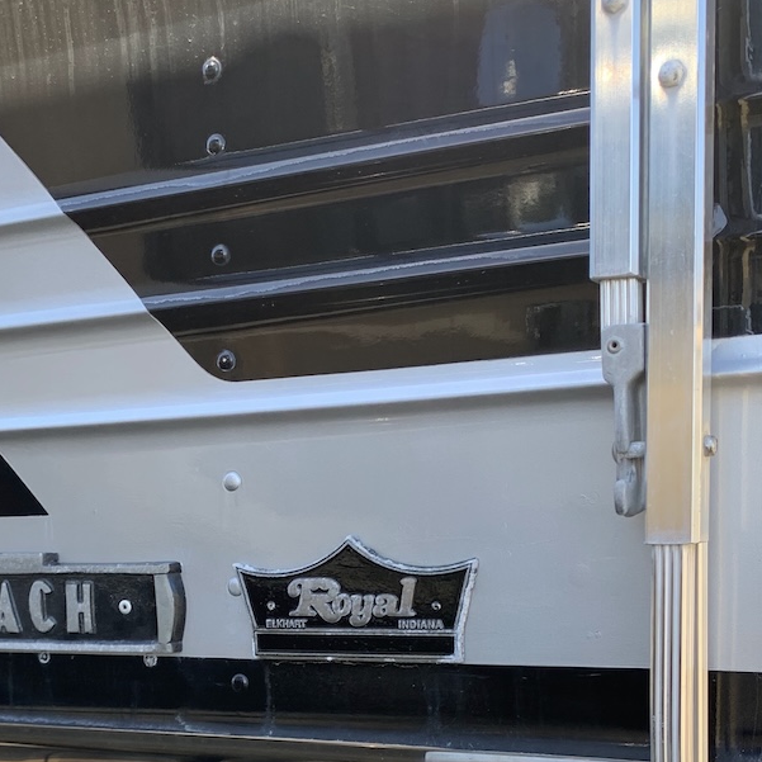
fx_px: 1270
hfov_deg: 33.2
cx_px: 281
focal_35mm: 51
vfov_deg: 32.2
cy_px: 647
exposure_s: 1/149
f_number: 1.8
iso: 25
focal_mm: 4.25
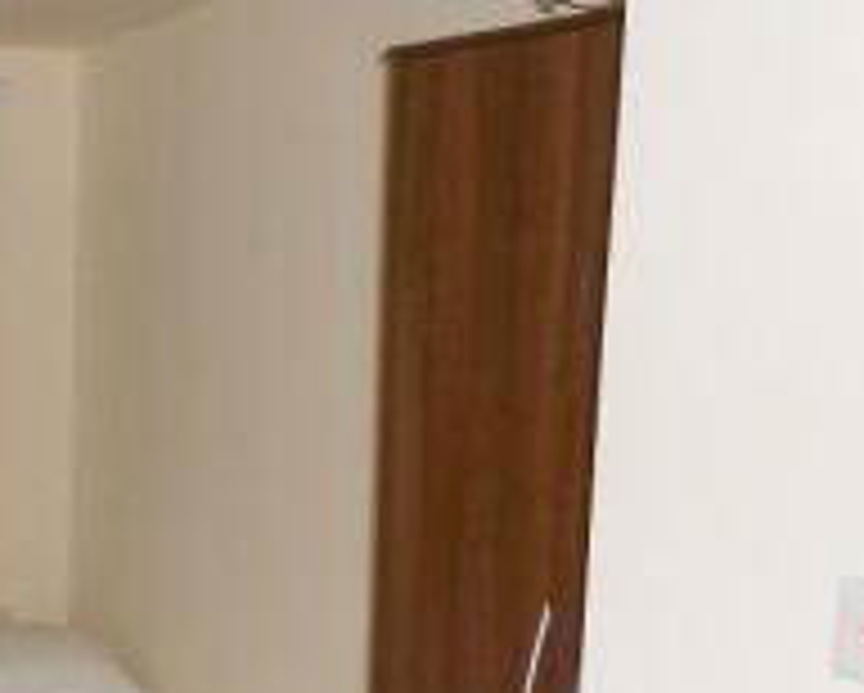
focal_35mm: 77
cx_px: -169
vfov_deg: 19.5
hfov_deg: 22.8
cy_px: 659
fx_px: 1971
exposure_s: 1/25
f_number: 3.2
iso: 400
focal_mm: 4.6
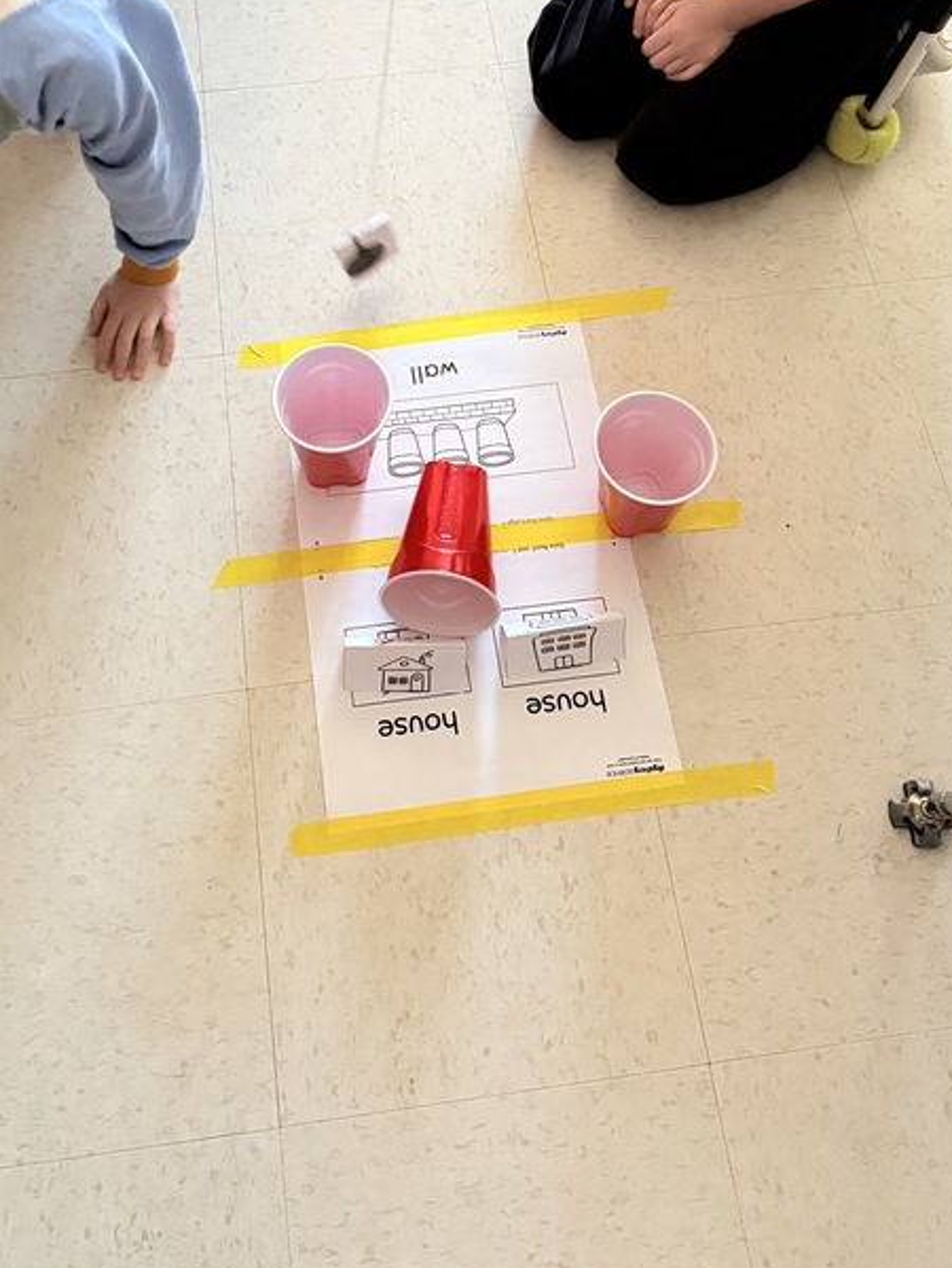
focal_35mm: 41
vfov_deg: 43.9
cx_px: 406
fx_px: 1502
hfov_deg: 35.1
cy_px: 282
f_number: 1.78
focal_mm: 6.76
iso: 800
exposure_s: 1/40
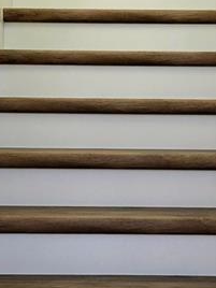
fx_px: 857
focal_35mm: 103
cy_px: 196
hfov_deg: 14.3
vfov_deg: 19.0
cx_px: 148
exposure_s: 1/180
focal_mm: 6.3
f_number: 1.7
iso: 12
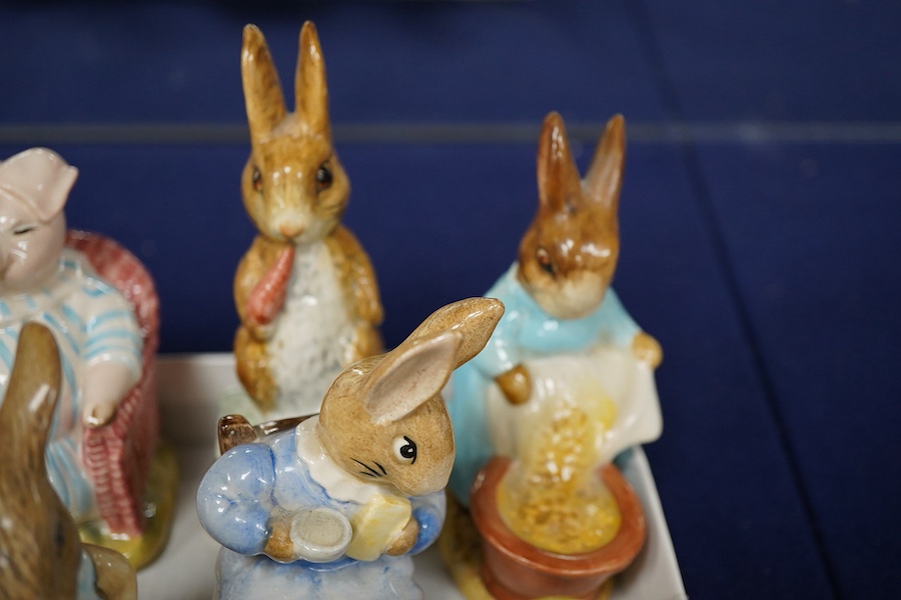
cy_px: 300
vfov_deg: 29.9
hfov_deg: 43.6
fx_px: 1126
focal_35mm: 45
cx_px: 450
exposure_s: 1/125
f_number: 6.3
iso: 1250
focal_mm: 30
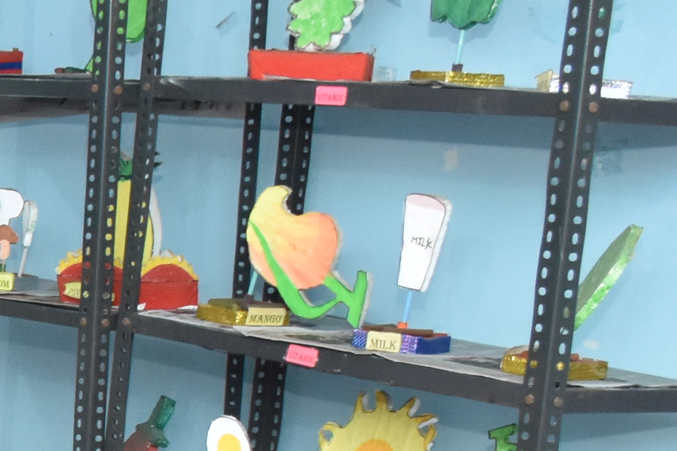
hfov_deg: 13.1
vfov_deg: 10.3
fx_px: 2463
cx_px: -755
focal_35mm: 131
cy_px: 579
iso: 800
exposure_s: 1/125
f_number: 5.6
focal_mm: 18
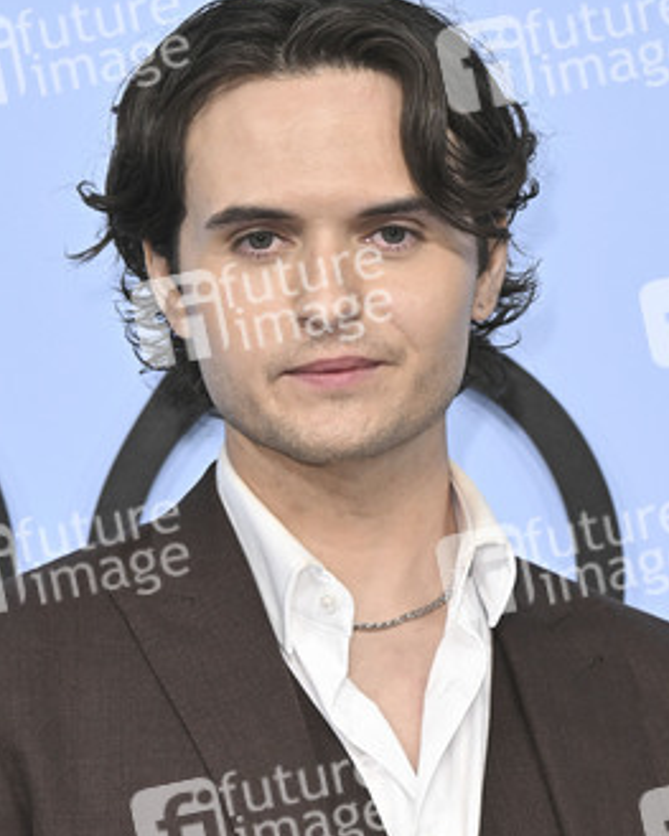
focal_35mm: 138
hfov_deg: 11.2
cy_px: 435
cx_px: 336
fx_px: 3417
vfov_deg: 14.0
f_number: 6.3
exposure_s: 1/320
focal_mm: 81
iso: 1600
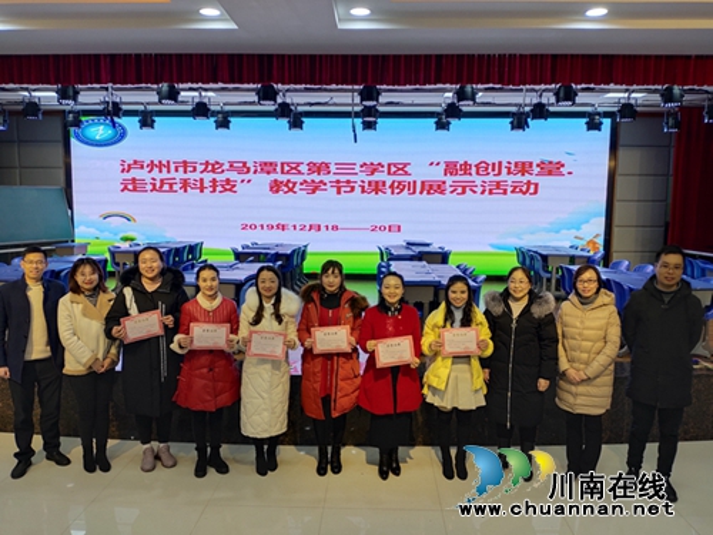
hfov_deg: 65.3
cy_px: 268
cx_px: 356
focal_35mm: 27
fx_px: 556
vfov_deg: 51.4
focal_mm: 4.05
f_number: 1.78
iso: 50
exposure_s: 1/976
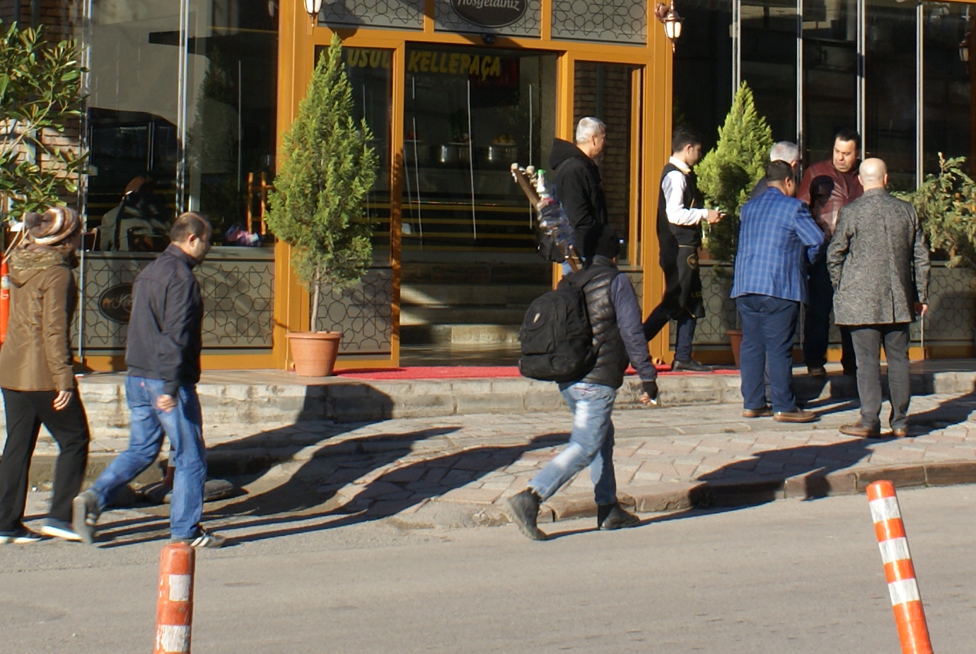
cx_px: 622
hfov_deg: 20.1
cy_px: -49
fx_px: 2742
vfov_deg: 13.3
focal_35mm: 101
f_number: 10
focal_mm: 24
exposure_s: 1/125
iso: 100
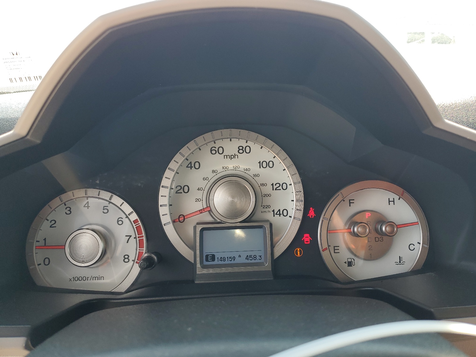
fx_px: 358
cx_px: 238
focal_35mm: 26
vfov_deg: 53.1
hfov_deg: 67.3
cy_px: 178
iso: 50
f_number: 1.5
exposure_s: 1/263
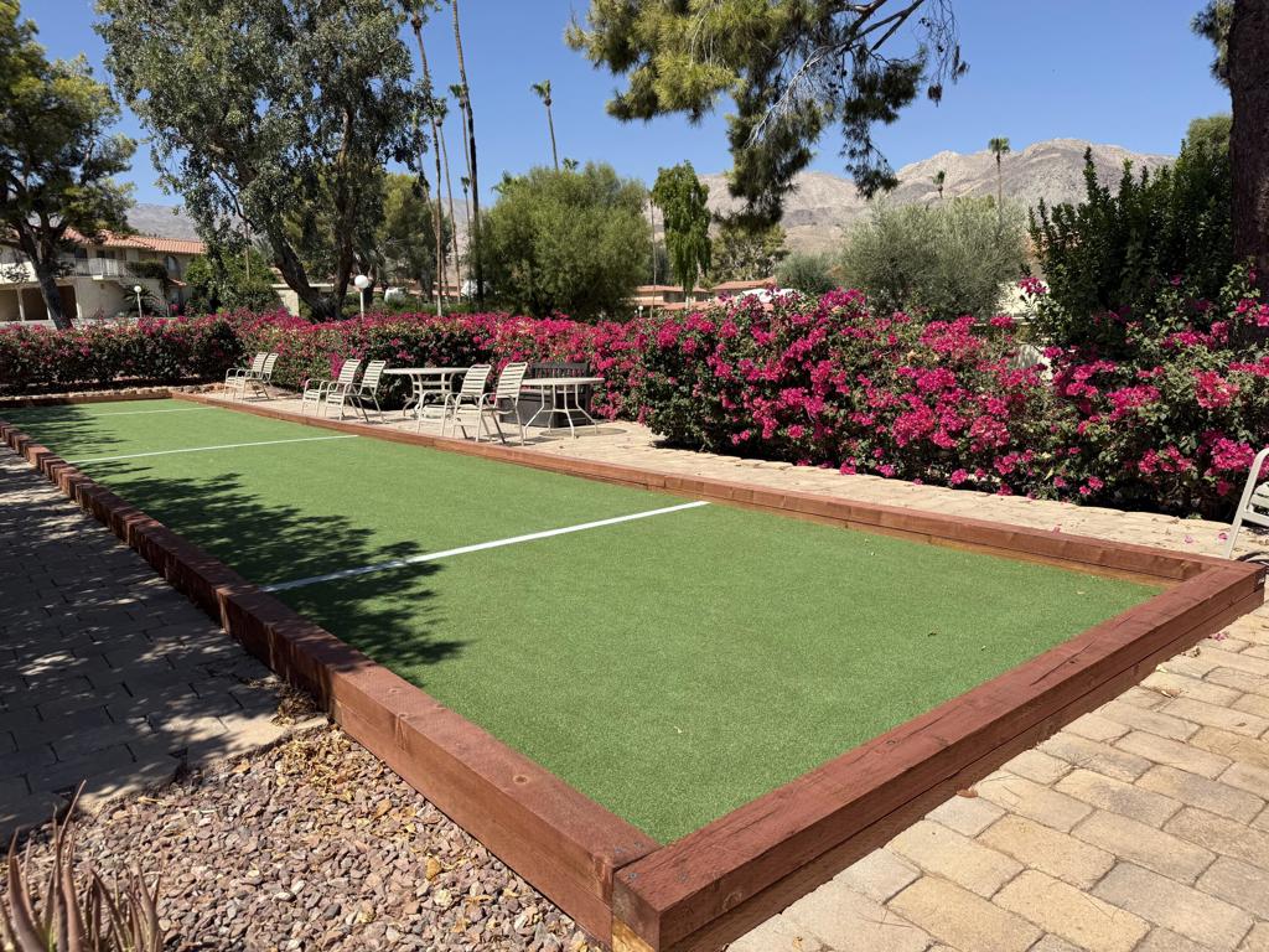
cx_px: 634
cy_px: 476
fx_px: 880
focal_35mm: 24
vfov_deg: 56.8
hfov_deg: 71.6
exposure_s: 1/4673
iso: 80
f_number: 1.78
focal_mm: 6.76
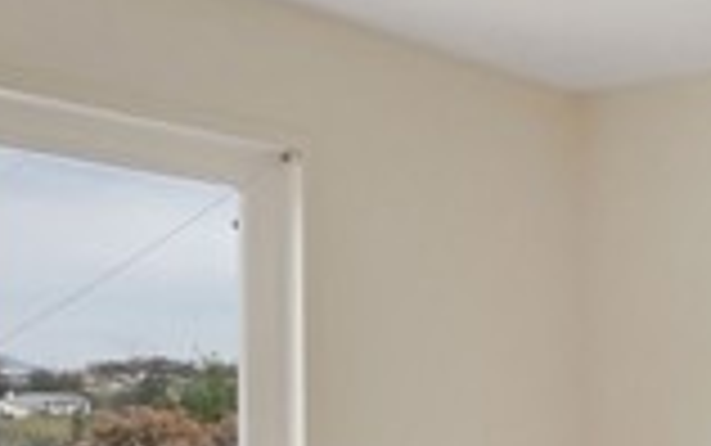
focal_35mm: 62
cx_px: 670
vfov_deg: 20.7
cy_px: 376
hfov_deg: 31.1
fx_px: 1202
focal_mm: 10
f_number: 3.5
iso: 800
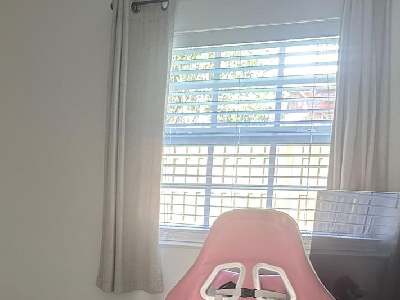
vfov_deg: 26.2
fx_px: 624
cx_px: 26
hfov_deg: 33.3
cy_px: 268
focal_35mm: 54
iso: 320
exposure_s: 1/60
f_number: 1.78
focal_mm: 6.86
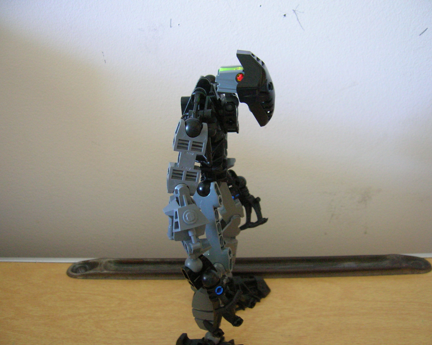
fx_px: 460
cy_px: 171
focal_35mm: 36
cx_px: 222
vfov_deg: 41.2
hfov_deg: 50.3
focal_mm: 5.7
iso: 200
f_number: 2.9
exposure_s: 1/1.9
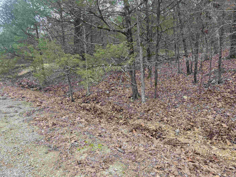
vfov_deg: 58.9
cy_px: 88
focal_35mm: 23
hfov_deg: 73.9
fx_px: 157
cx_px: 118
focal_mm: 6.3
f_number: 1.7
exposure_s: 1/180
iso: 200
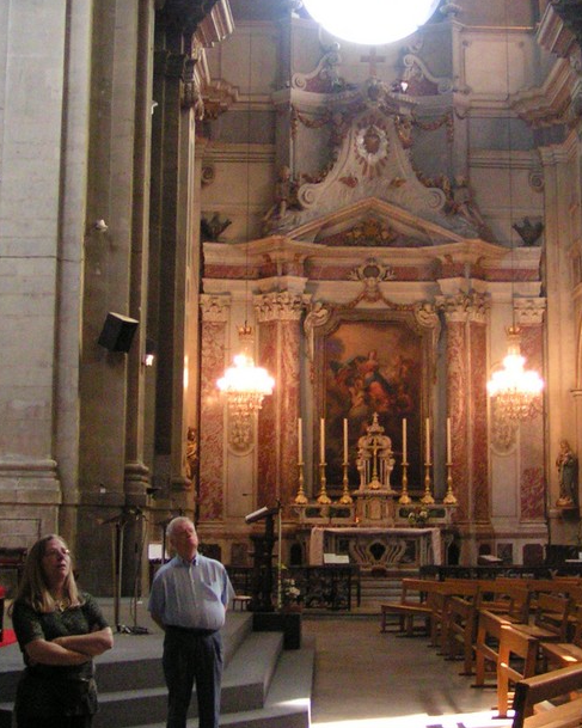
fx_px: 1400
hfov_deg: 23.5
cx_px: 338
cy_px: 260
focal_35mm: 65
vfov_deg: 29.0
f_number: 2.8
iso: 400
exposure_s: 1/20
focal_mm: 5.8
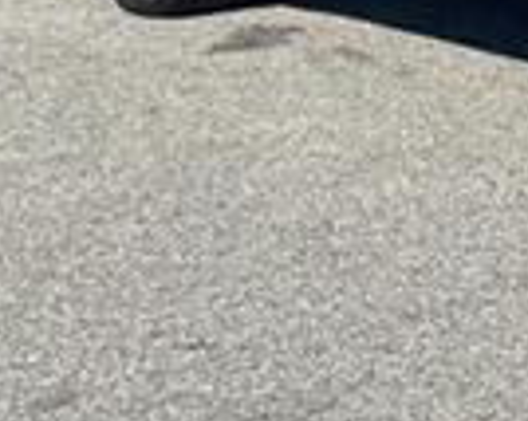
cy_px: -291
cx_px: 922
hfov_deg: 10.4
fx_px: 2748
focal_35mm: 176
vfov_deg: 8.5
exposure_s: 1/3610
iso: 64
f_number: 1.78
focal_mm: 6.76
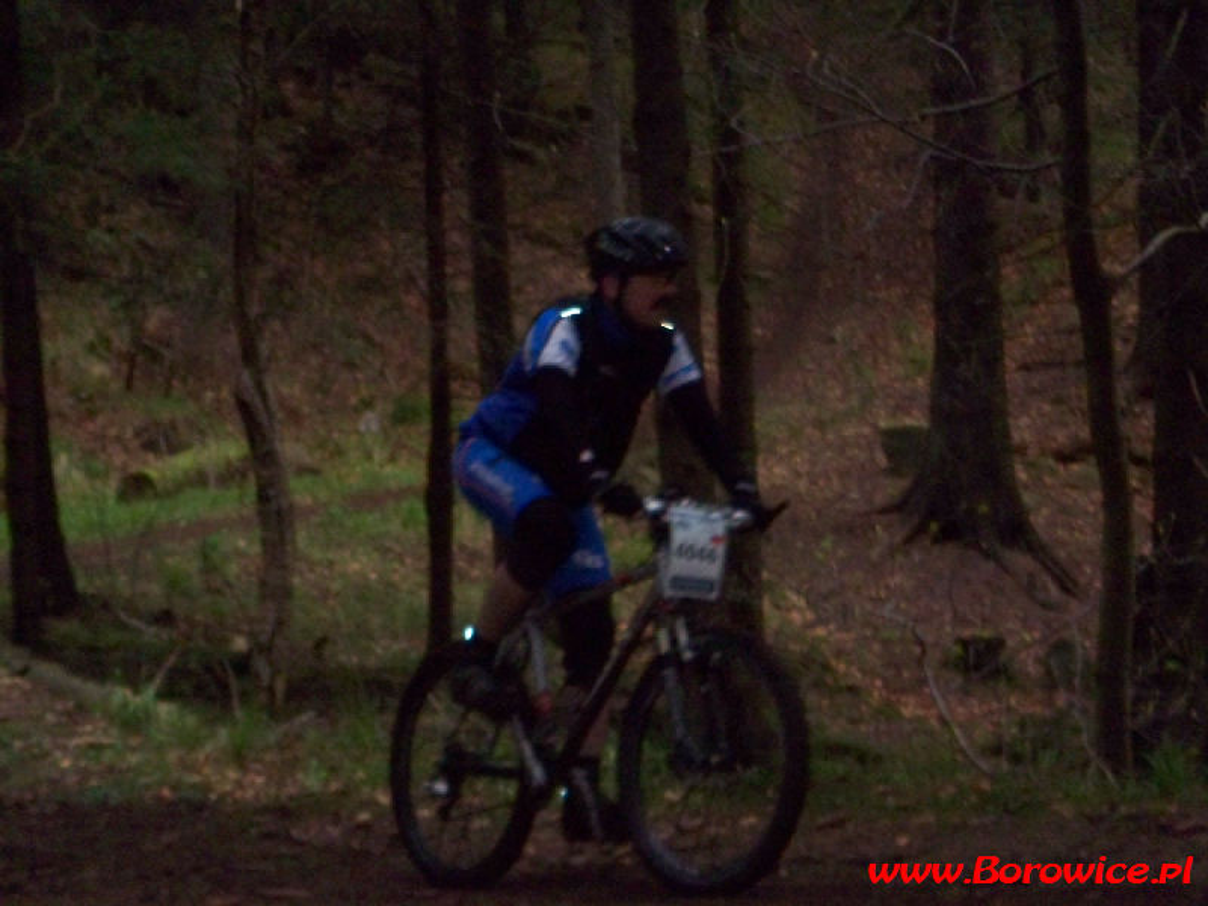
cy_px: 453
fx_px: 4083
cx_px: 604
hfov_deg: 16.8
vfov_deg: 12.7
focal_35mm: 117
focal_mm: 19.2
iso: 400
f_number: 4.4
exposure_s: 1/125
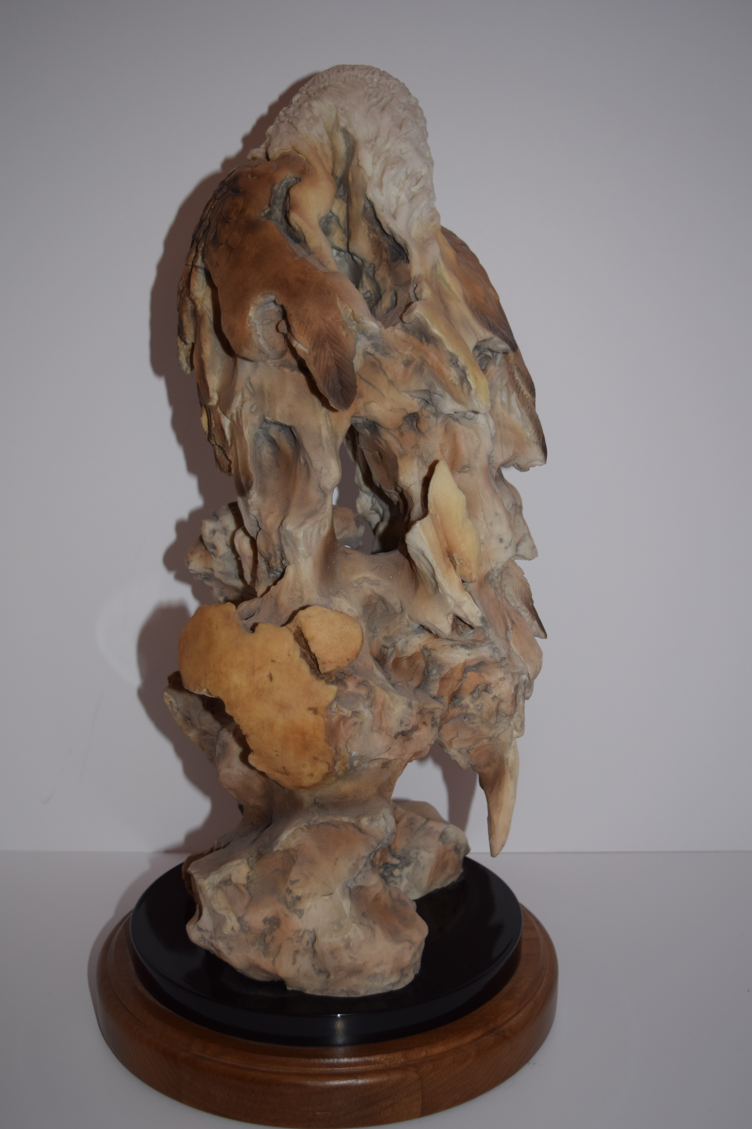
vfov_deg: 46.4
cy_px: 564
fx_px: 1316
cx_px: 376
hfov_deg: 31.9
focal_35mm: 42
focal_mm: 28
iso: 400
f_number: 4.2
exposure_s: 1/30
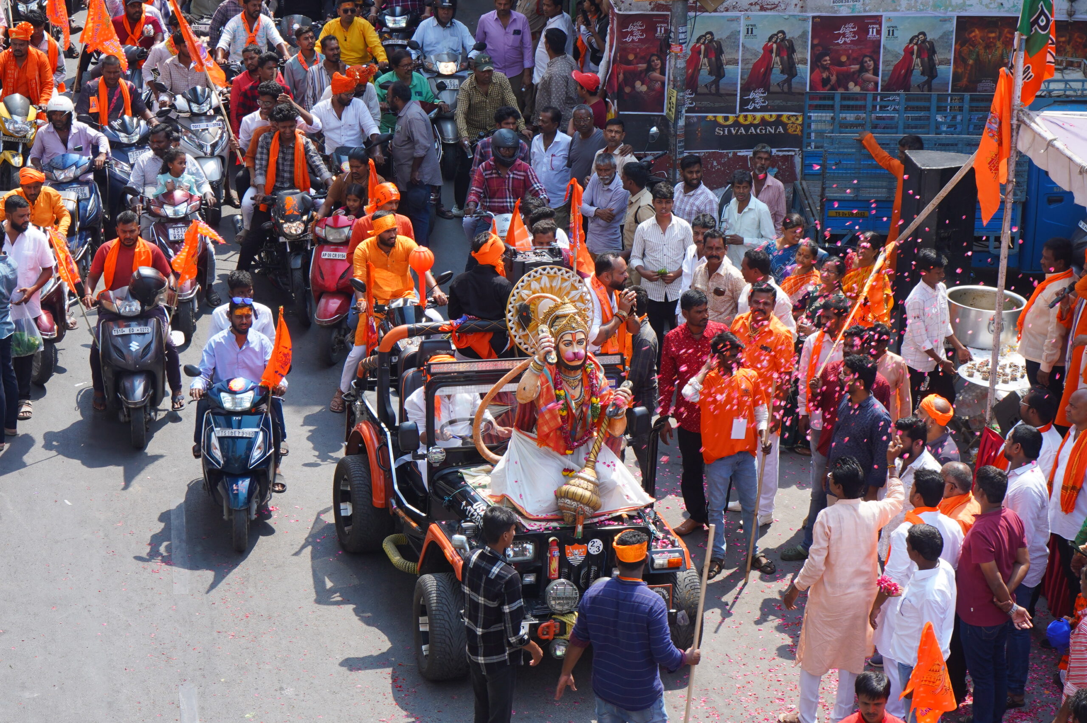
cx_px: 544
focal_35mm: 105
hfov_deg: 19.5
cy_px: 362
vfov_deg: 13.0
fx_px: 3168
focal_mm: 70
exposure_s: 1/125
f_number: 10
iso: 200
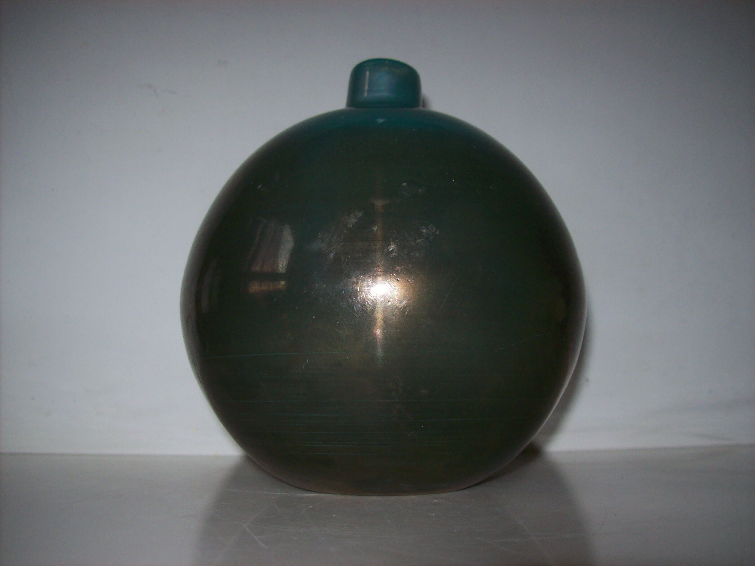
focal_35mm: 36
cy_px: 283
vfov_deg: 39.6
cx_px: 378
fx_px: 785
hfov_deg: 51.4
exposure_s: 1/64
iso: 80
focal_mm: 6
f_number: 2.7
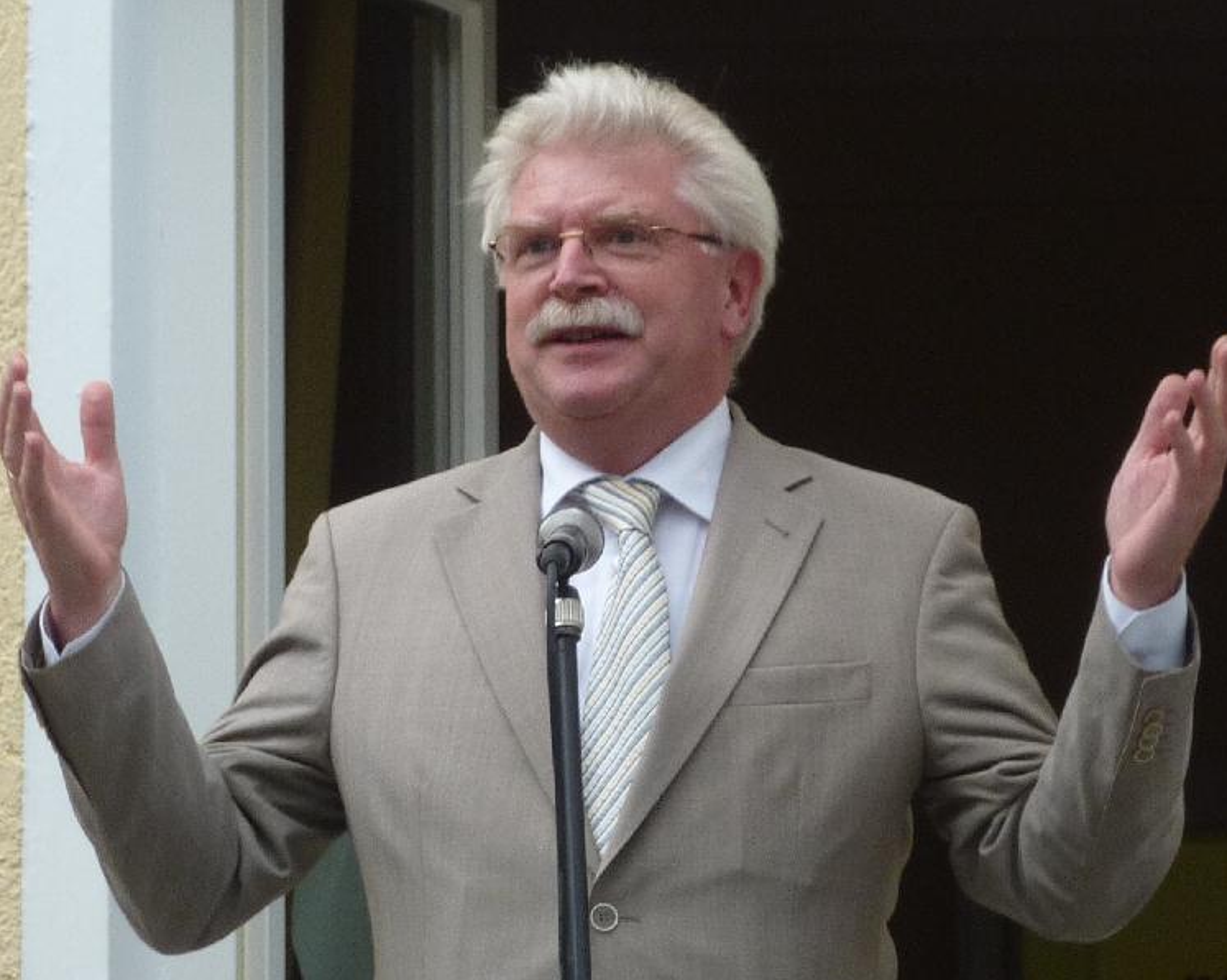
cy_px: 489
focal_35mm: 297
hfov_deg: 6.5
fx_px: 10781
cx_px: 591
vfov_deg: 5.2
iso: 125
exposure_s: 1/60
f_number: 4.5
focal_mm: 25.9
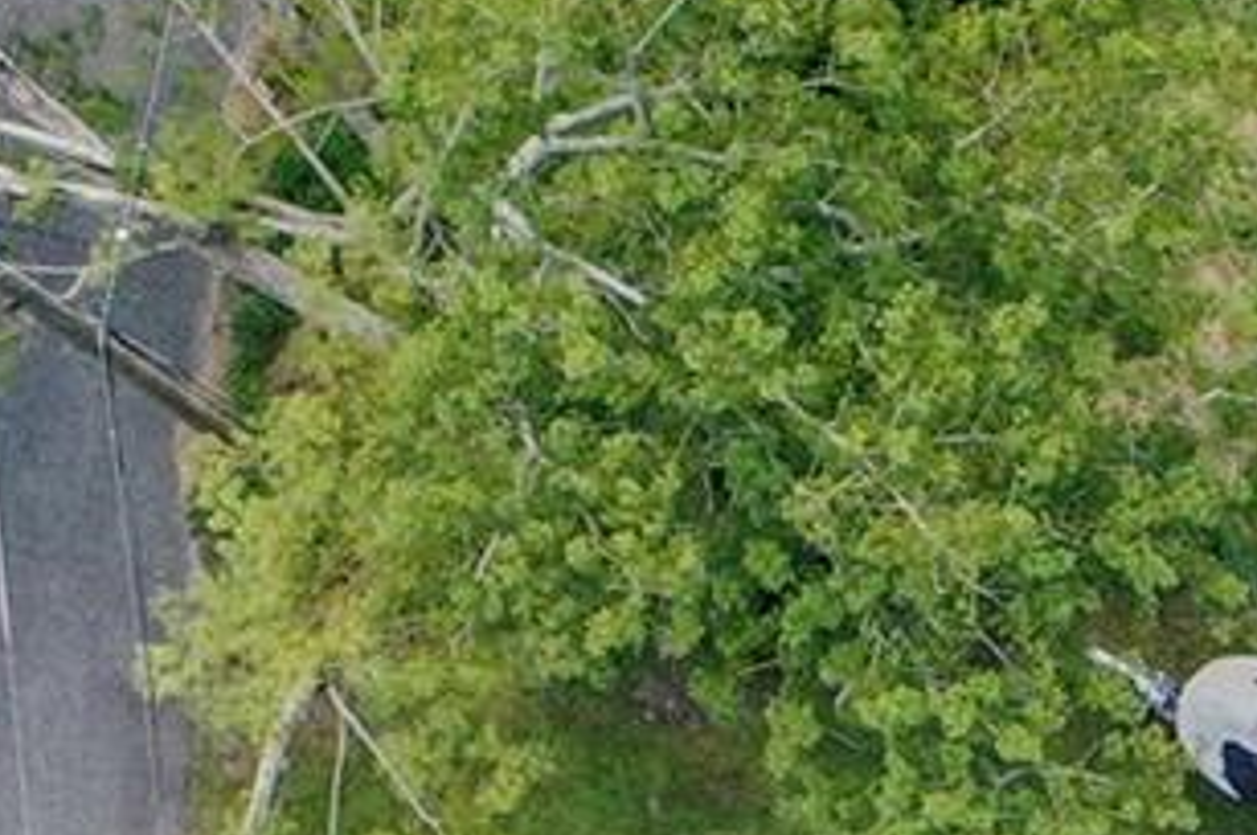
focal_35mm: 146
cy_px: 2055
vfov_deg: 8.5
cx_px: 2375
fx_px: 5092
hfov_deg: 12.6
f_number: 2.8
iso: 100
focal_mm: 10.26
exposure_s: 1/30
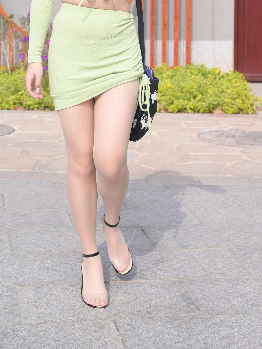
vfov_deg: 26.1
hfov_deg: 20.3
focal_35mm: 72
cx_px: 66
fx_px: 727
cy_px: 28
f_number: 4
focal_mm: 35
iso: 250
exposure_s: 1/2000
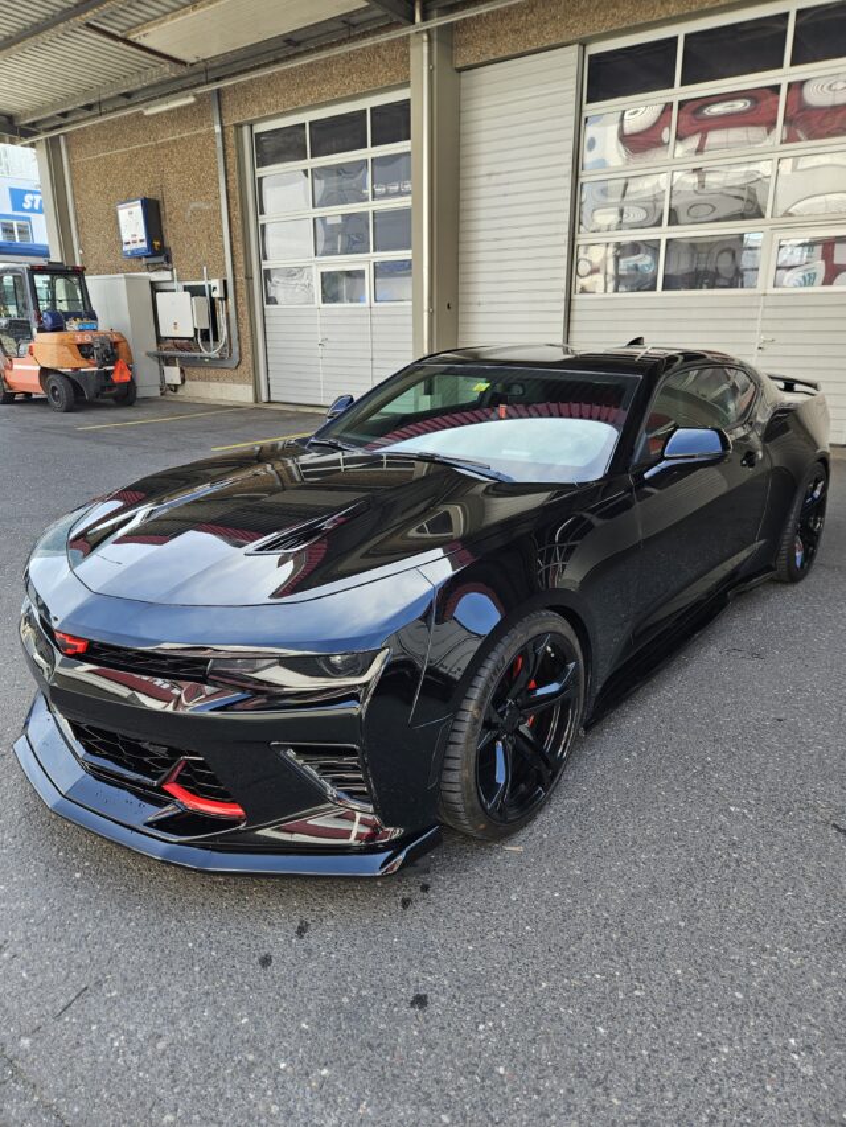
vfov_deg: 73.9
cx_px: 423
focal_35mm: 23
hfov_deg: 58.9
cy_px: 564
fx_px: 749
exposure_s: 1/183
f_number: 1.8
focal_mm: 5.4
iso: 25
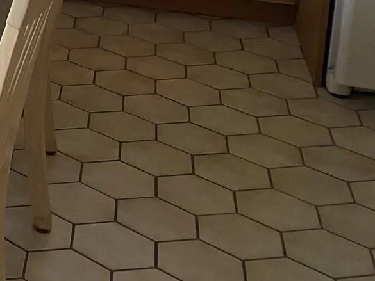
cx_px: -279
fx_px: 986
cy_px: -168
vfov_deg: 14.8
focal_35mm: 91
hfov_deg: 17.7
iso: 125
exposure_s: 1/64
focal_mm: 4.25
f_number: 1.8
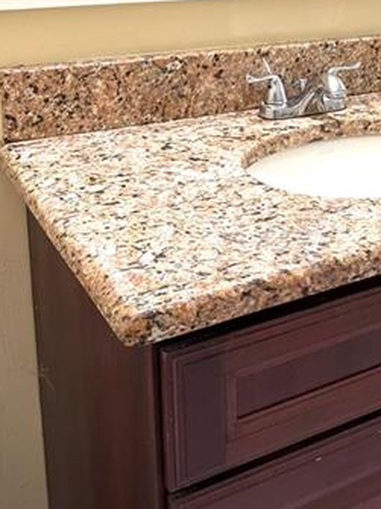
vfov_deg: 33.5
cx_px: 384
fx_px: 808
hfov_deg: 25.2
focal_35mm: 55
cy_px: 74
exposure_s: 1/60
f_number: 1.78
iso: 125
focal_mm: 6.86
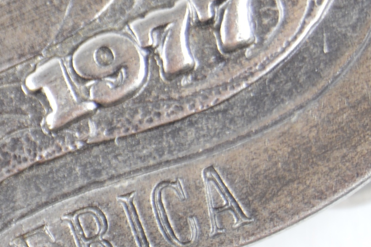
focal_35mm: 430
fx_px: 4429
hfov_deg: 4.7
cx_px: -262
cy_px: -1
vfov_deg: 3.2
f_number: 6.3
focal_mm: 52
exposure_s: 1/30
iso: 100
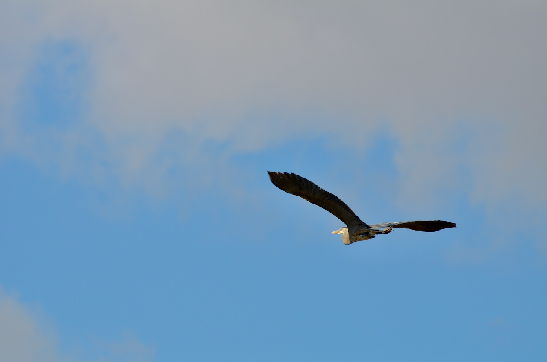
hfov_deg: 4.6
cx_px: 274
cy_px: 181
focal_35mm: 450
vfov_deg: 3.0
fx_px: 6824
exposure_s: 1/2000
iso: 280
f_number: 8
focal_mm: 300
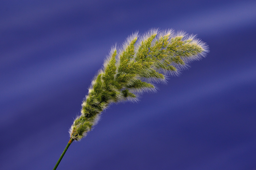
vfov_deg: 4.6
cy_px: 85
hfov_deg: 6.9
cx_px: 128
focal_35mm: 300
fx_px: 2131
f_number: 10
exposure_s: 1/200
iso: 400
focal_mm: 200
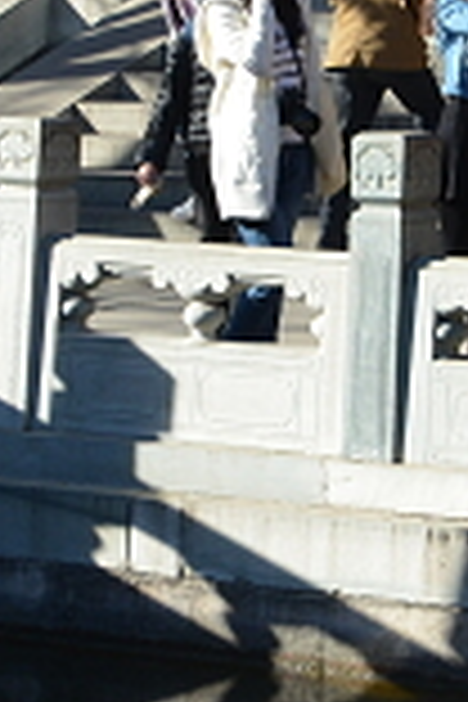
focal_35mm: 177
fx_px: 3451
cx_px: 1354
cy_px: -446
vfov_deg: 11.0
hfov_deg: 7.0
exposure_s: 1/250
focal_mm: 18
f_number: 8
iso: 200
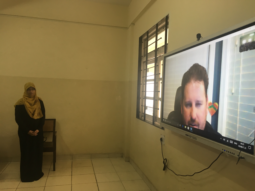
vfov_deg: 48.2
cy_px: 96
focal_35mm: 29
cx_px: 128
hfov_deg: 61.7
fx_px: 214
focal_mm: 4.15
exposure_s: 1/33
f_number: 2.2
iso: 64
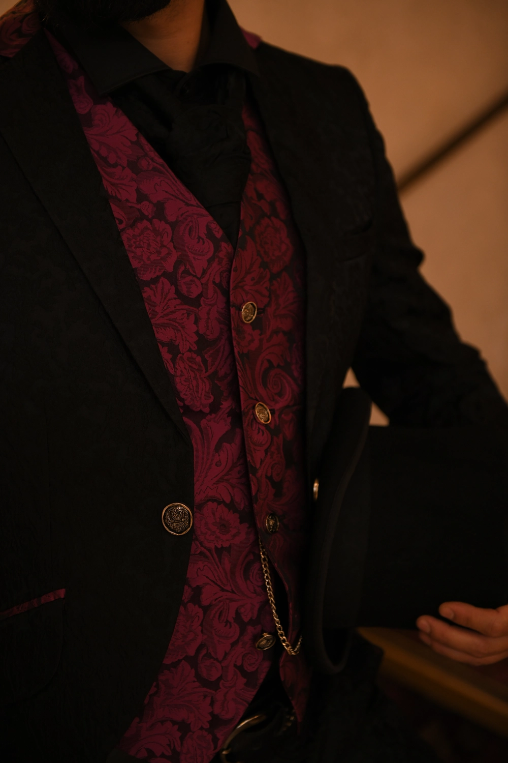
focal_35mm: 58
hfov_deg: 23.4
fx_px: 1228
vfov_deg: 34.5
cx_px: 254
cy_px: 382
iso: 1000
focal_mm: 58
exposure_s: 1/250
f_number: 2.8
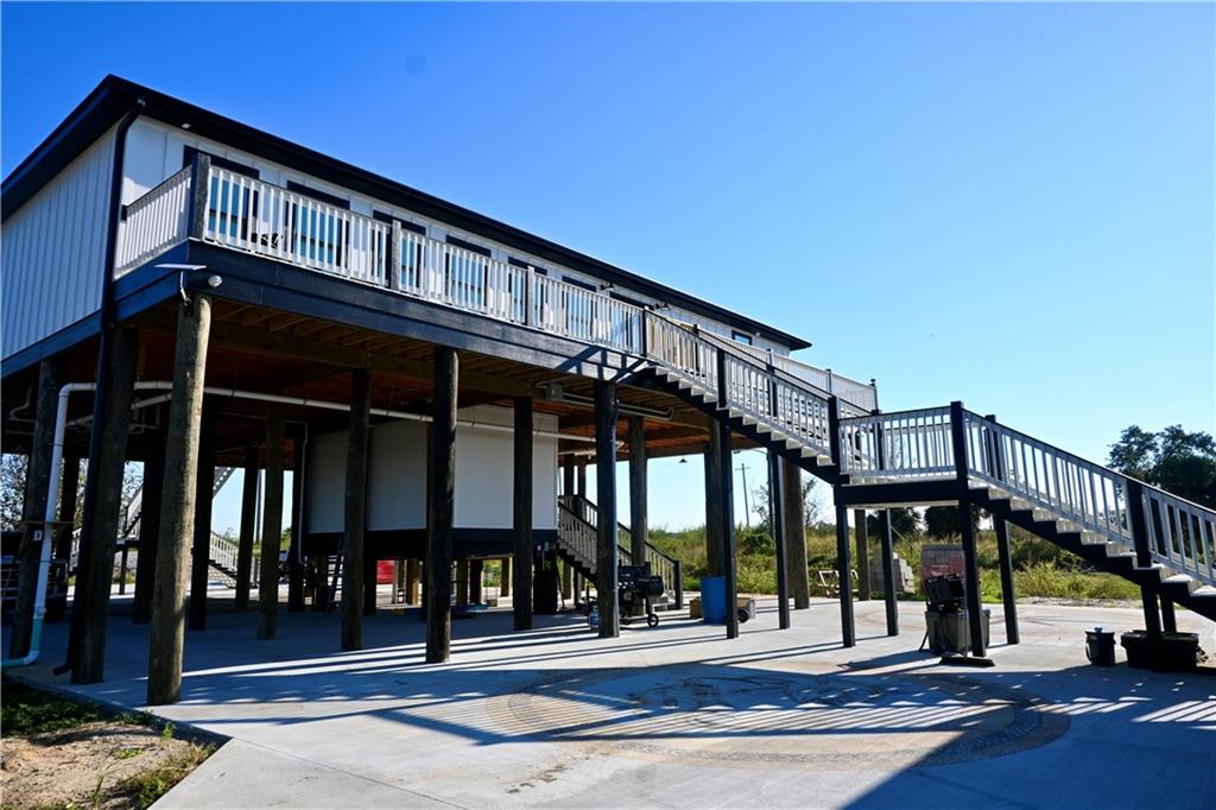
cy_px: 405
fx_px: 810
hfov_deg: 73.8
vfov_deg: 53.1
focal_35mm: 24
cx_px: 608
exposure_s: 1/400
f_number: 7.1
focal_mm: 16
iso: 100
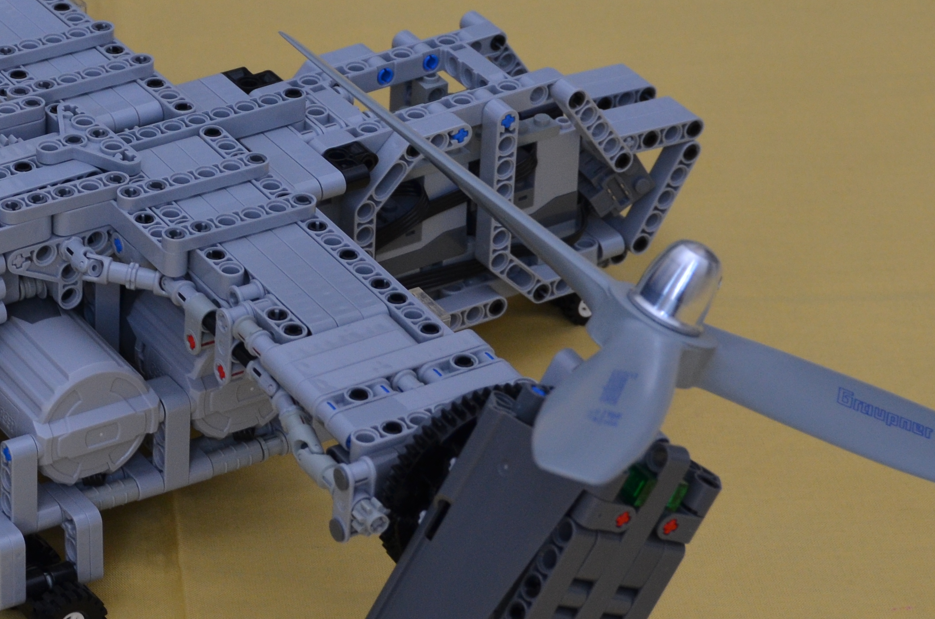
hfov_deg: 13.2
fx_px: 4018
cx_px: 102
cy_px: 204
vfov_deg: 8.8
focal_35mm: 155
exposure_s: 1/60
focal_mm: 44
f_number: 6.3
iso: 400
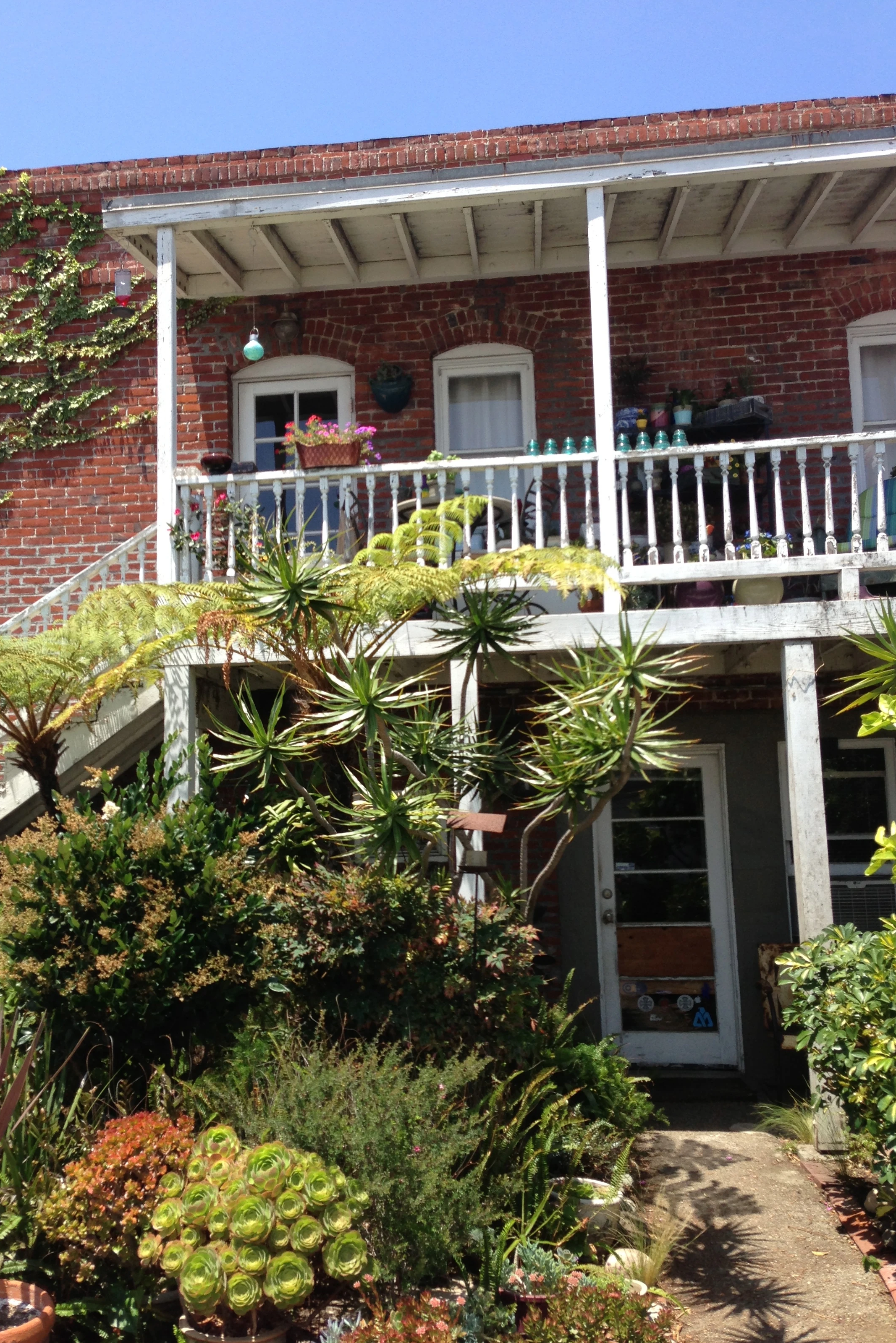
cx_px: 390
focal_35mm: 35
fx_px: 1307
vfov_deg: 54.4
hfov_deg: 37.8
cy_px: 680
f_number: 2.4
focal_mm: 4.13
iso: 50
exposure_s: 1/742
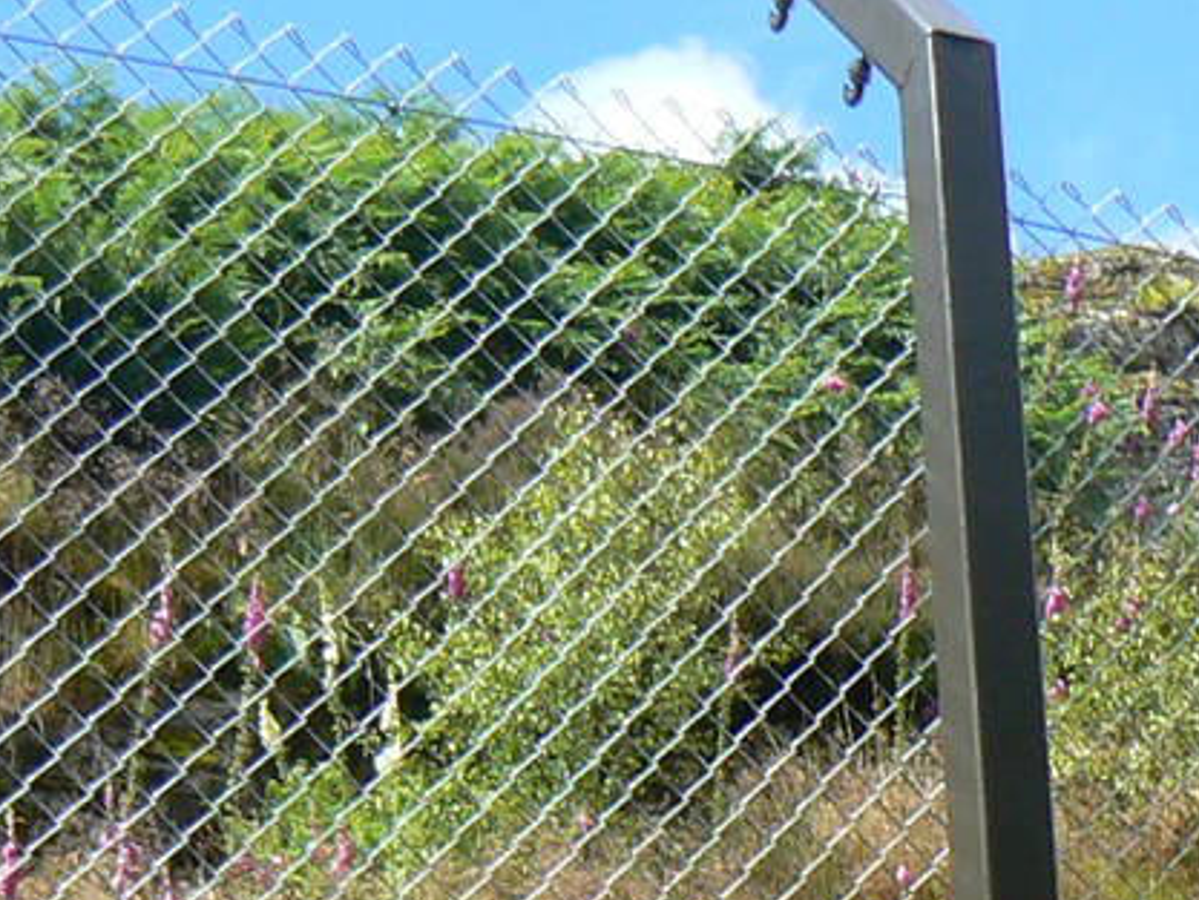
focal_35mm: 138
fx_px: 4781
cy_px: 1262
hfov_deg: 14.3
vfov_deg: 10.5
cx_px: 587
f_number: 5.6
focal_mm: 6
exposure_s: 1/320
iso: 80
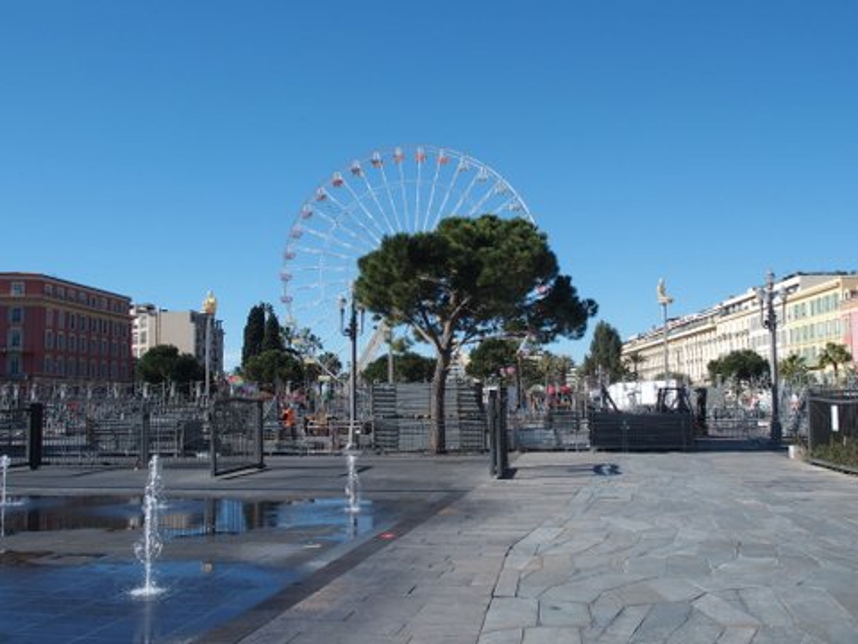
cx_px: 429
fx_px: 868
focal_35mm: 35
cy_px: 322
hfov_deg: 52.6
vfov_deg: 40.7
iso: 100
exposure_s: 1/1000
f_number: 4
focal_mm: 7.4
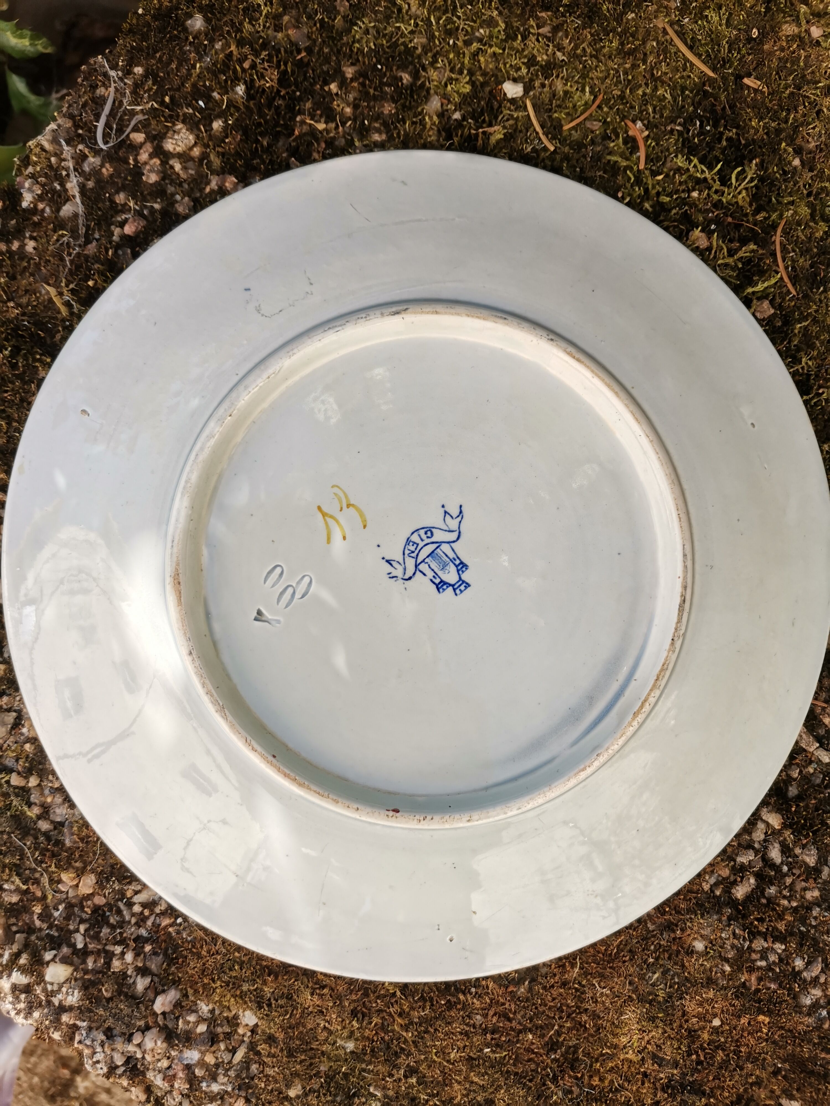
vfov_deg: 67.3
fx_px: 831
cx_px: 415
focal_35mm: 26
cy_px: 553
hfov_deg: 53.1
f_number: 1.8
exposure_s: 1/402
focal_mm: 4.75
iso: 50
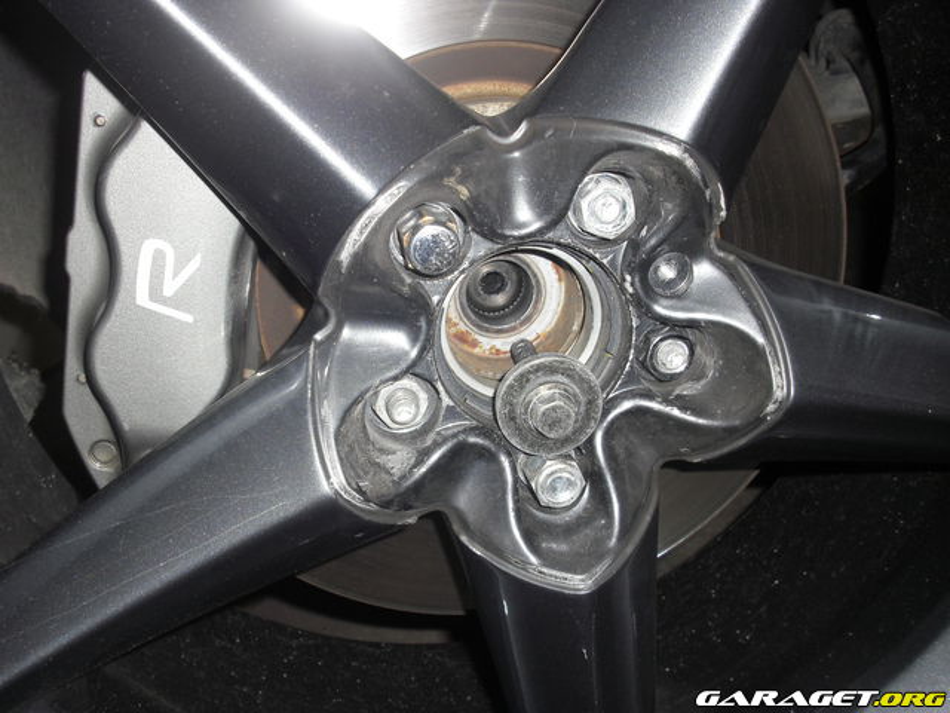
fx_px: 1043
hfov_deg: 49.0
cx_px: 475
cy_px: 356
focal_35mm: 38
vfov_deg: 37.7
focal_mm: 6.2
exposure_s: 1/60
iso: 100
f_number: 2.8
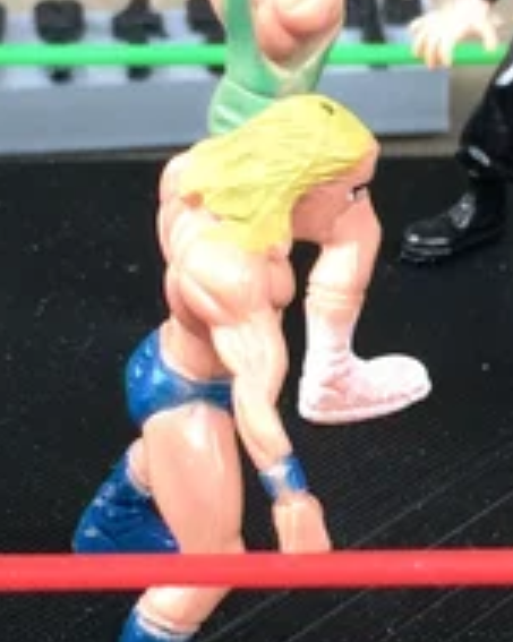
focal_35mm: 125
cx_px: 430
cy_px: 460
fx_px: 2374
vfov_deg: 15.4
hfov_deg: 12.3
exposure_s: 1/30
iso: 50
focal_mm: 4.15
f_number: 2.2
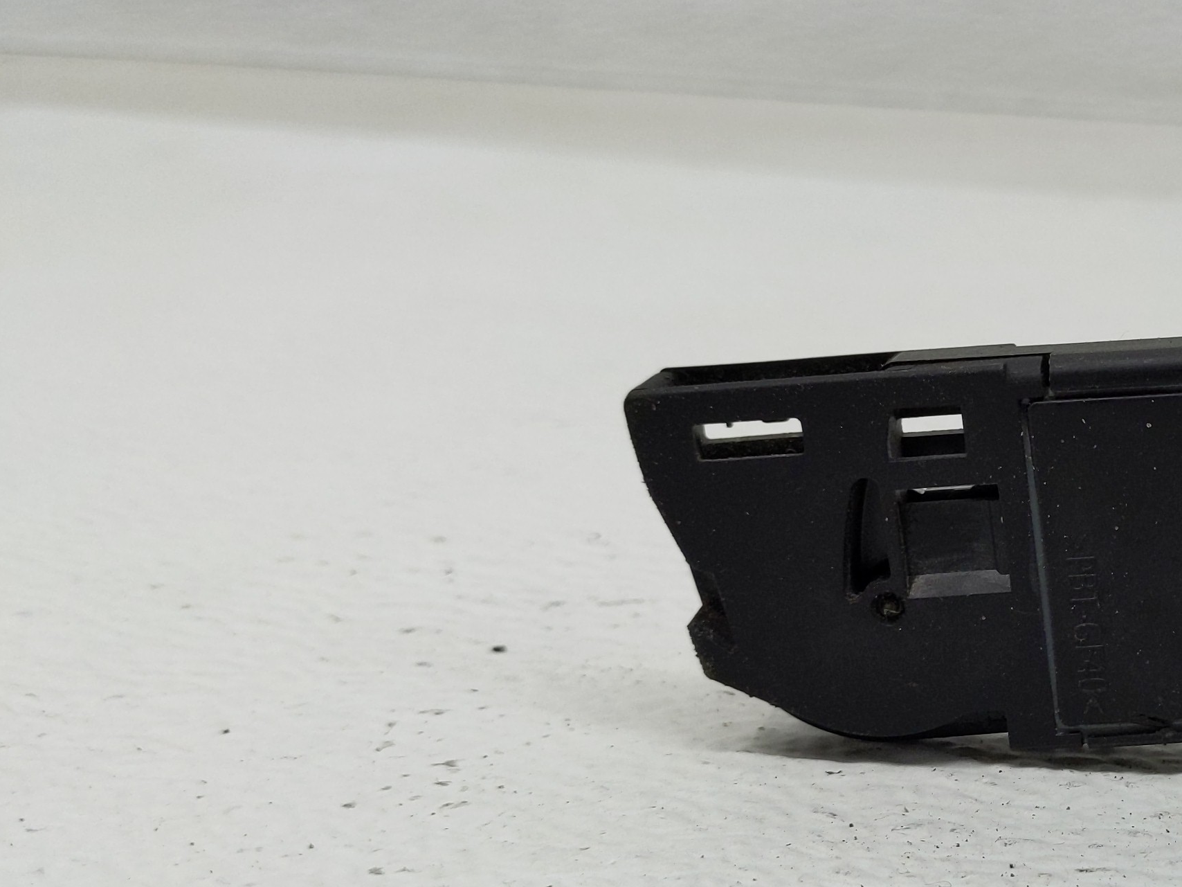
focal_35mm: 59
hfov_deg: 28.8
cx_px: 1382
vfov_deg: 24.7
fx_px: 2015
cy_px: 577
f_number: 1.73
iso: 71
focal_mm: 4.38
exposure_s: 1/120
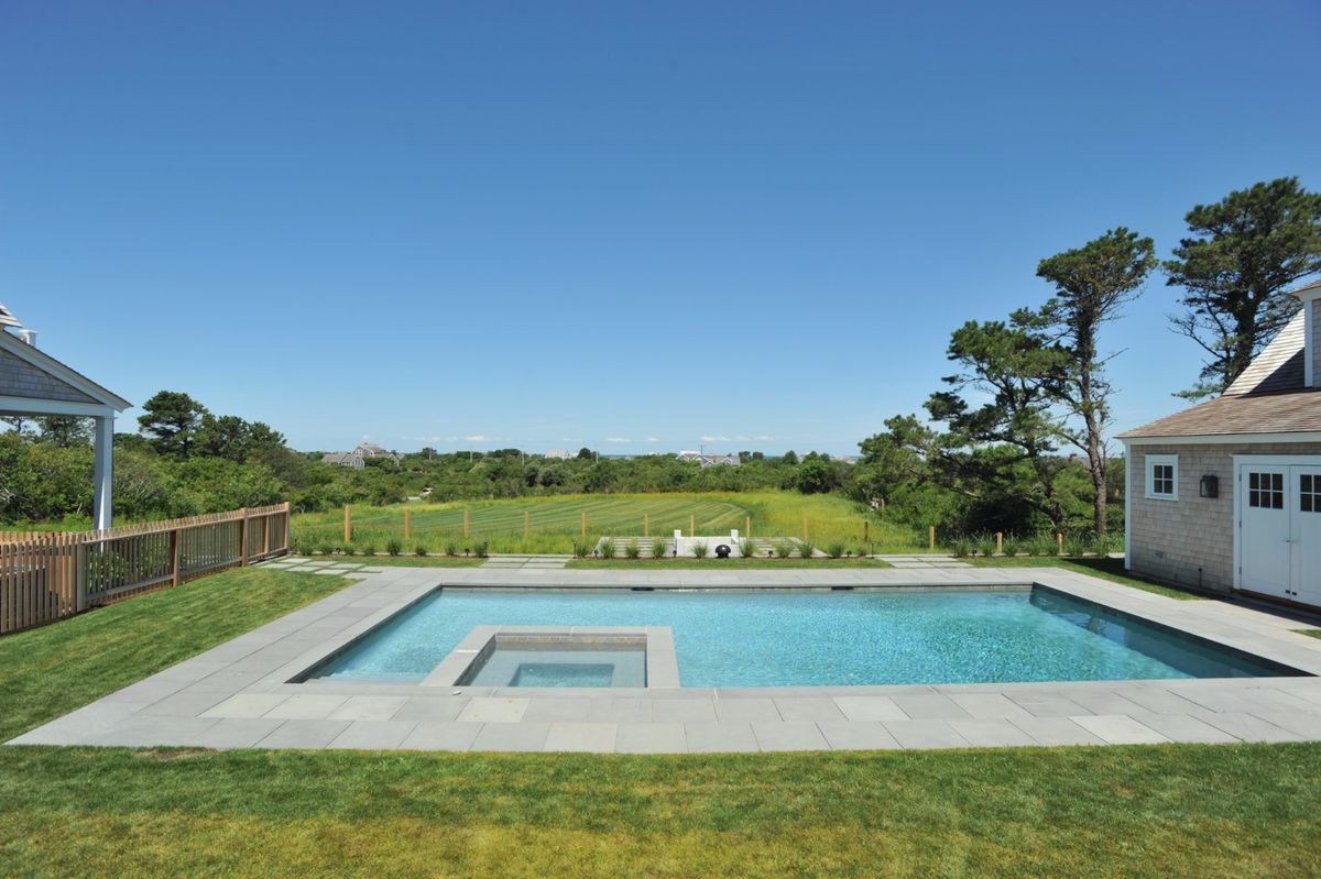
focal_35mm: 17
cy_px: 440
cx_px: 660
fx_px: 624
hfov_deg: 93.3
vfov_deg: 70.4
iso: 200
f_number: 11
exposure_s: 1/400
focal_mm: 17
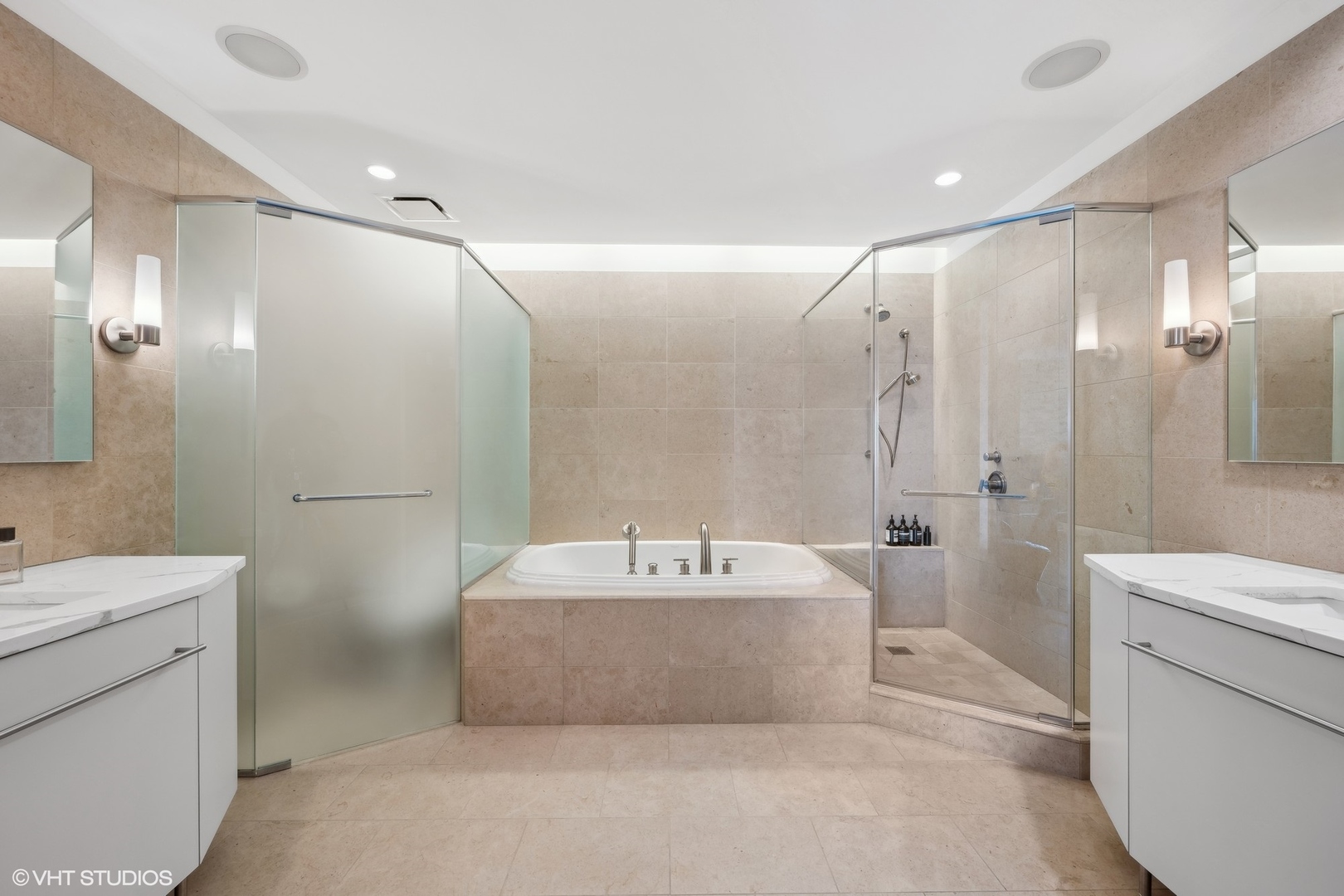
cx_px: 672
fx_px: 523
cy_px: 448
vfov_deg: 81.2
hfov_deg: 104.3
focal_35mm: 14
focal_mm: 14
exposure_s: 1/3.33
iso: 200
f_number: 9.5
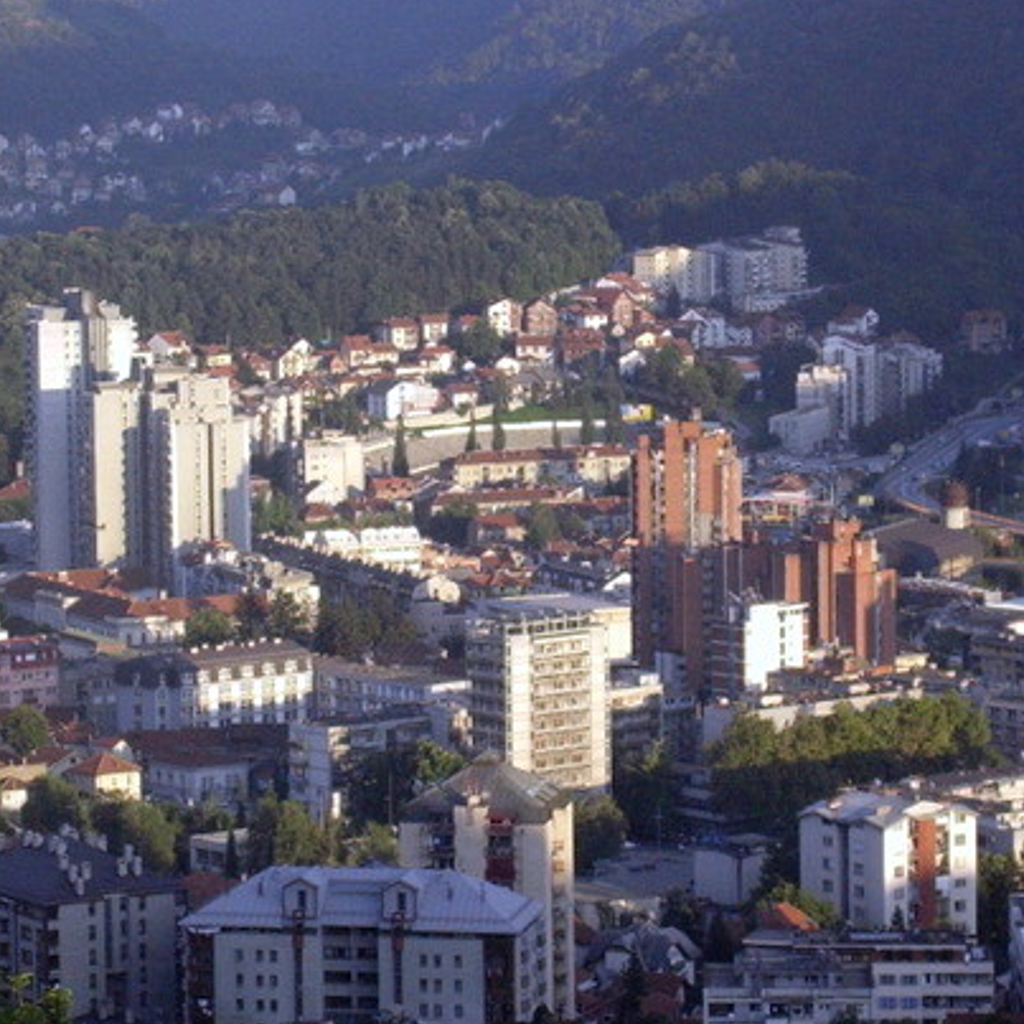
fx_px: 5522
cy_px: 544
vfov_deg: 10.6
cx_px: 295
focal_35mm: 165
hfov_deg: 10.6
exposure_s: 1/192
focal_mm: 14.3
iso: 70
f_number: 4.3
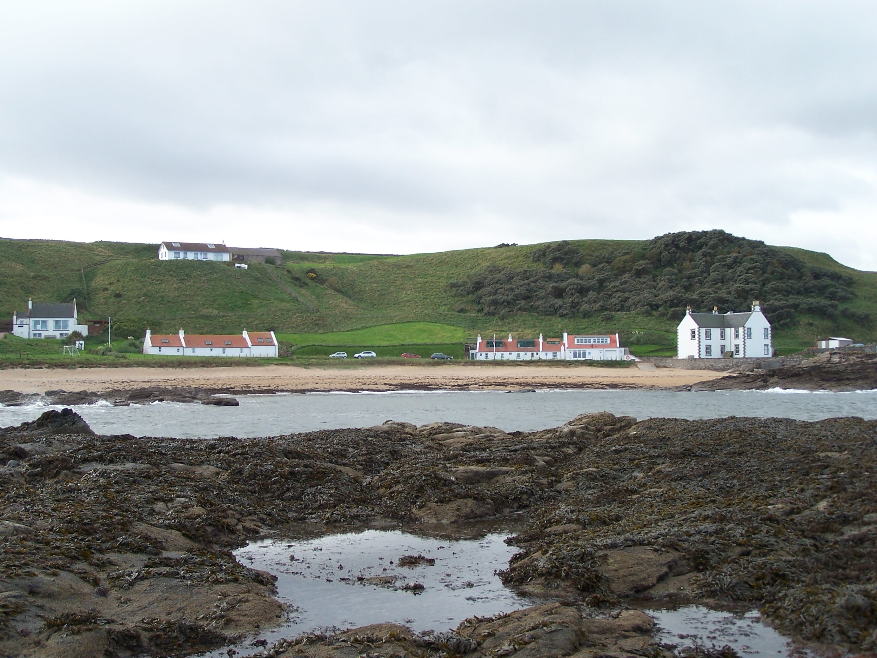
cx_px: 438
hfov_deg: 37.5
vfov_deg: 28.6
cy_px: 329
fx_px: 1292
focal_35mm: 51
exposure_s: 1/350
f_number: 3
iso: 80
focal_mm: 8.5
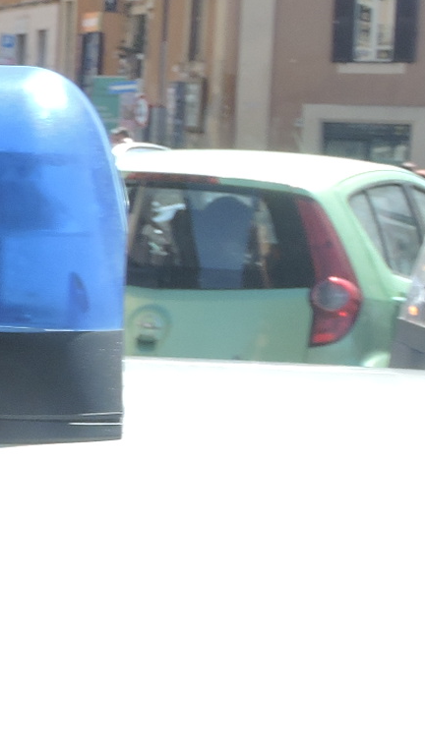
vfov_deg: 16.6
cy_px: 340
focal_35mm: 129
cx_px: -662
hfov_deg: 8.4
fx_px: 2584
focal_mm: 7.2
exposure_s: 1/320
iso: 100
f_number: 3.8
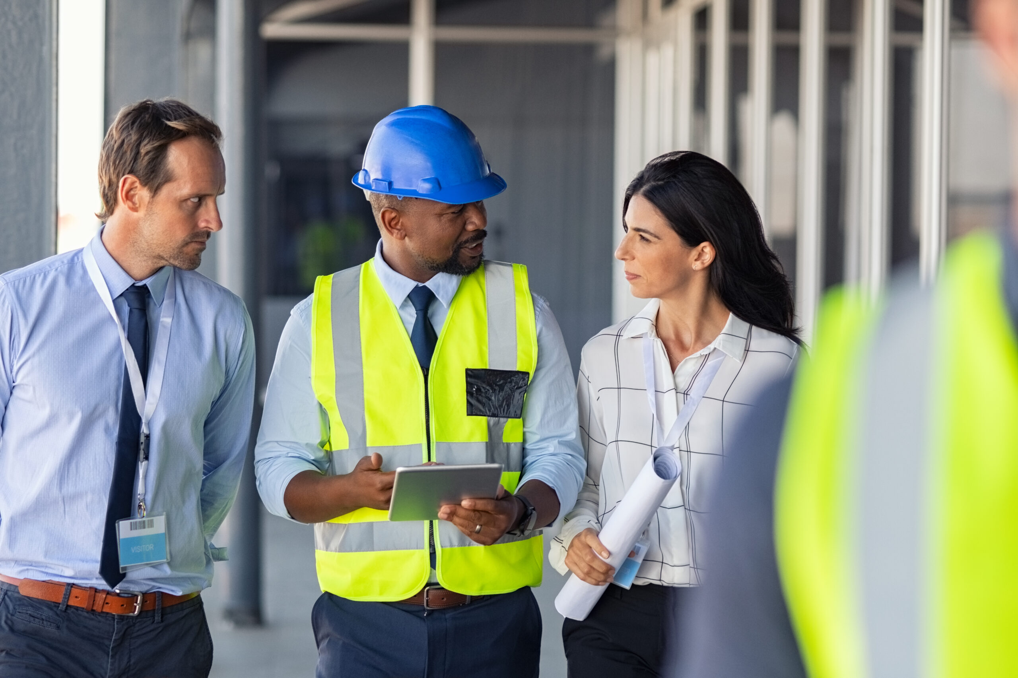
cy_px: 339
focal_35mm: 126
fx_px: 3562
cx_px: 509
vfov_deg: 10.9
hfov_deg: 16.3
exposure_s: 1/800
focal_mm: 105
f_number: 2.8
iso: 400
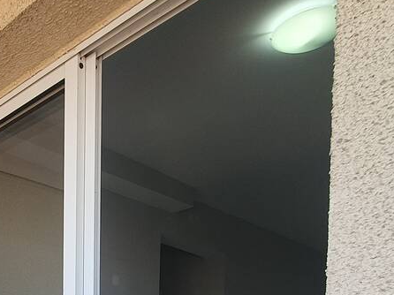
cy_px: 382
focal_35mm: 42
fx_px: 478
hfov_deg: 39.6
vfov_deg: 28.3
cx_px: 3
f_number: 2.2
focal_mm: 1.8
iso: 50
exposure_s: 1/120
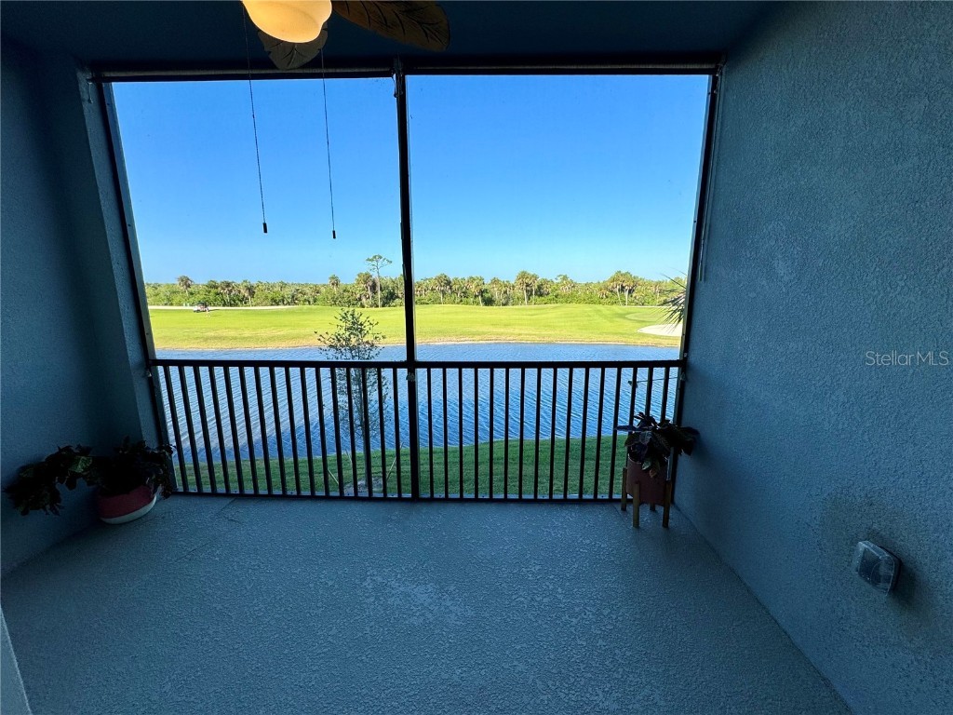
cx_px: 476
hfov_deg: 102.1
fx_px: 385
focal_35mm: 14
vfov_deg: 85.7
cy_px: 358
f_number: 2.2
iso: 50
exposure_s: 1/587
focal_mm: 2.22
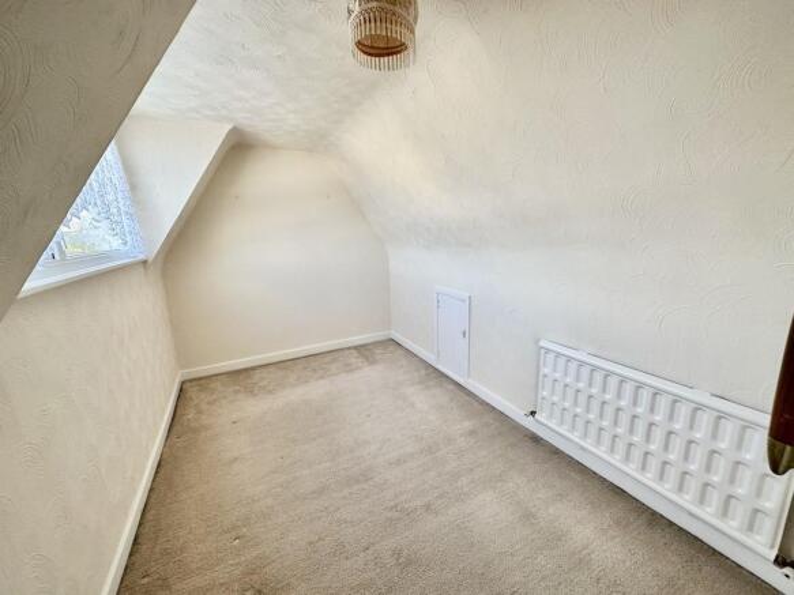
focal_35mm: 14
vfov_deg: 85.7
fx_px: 321
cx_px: 397
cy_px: 298
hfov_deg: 102.1
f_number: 2.2
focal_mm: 2.22
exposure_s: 1/100
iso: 100
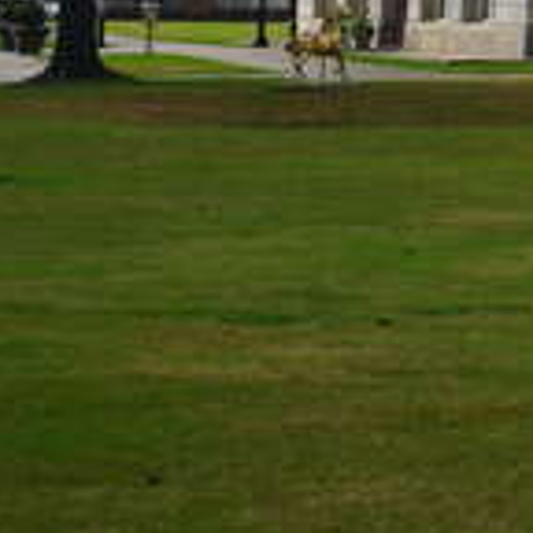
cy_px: -357
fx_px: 2961
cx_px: 1407
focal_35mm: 170
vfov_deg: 9.9
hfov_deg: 9.0
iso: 100
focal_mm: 24
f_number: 11
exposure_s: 1/160
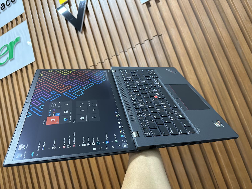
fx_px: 175
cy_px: 94
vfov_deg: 56.8
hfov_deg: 71.6
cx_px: 126
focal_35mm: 24
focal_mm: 6.86
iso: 320
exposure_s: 1/50
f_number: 1.78
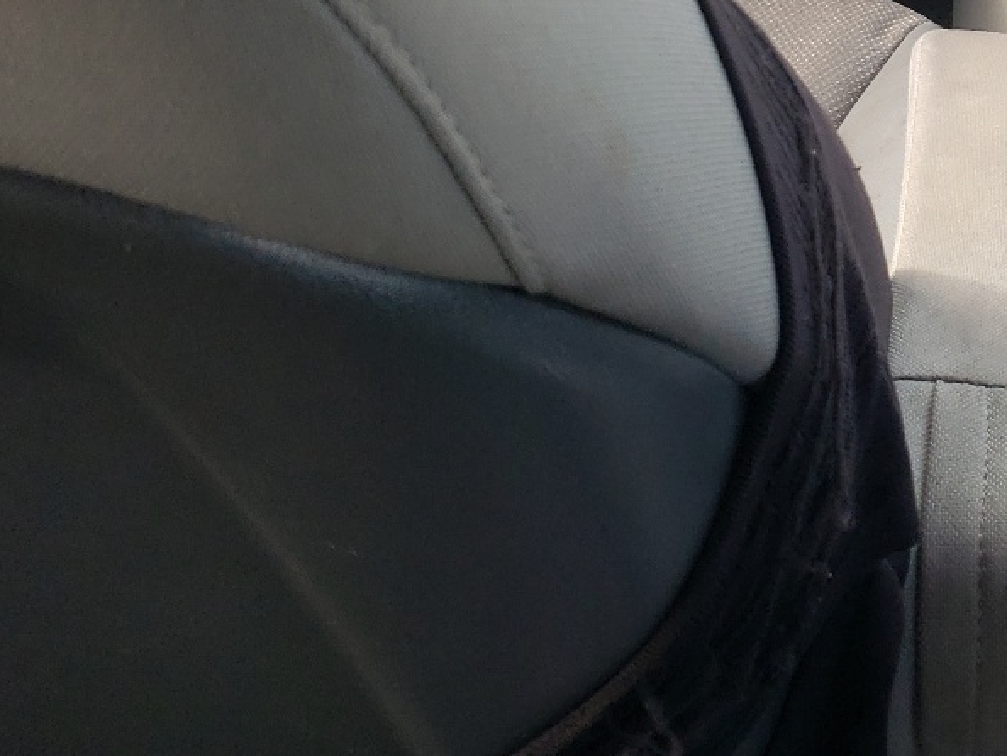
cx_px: 1053
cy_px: -134
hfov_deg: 26.0
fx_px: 2037
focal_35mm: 70
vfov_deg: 19.8
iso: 50
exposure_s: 1/149
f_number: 1.5
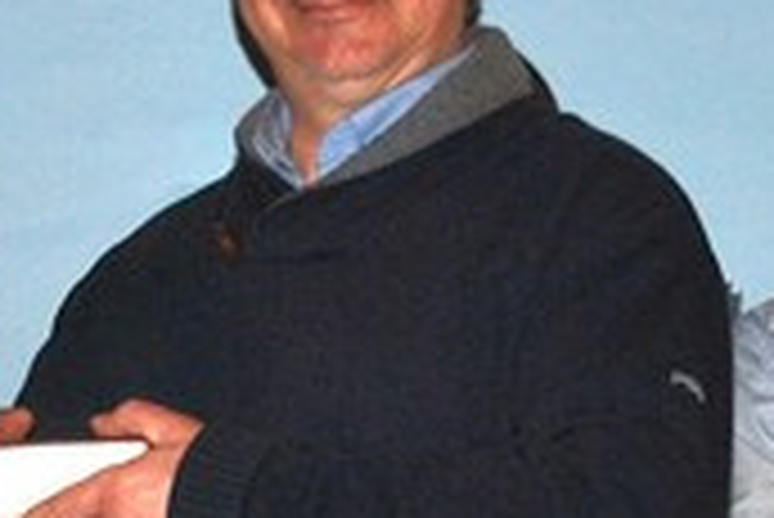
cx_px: 292
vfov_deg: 4.5
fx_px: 6541
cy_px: 601
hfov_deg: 6.8
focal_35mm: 304
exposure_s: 1/60
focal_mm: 34
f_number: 5
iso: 200
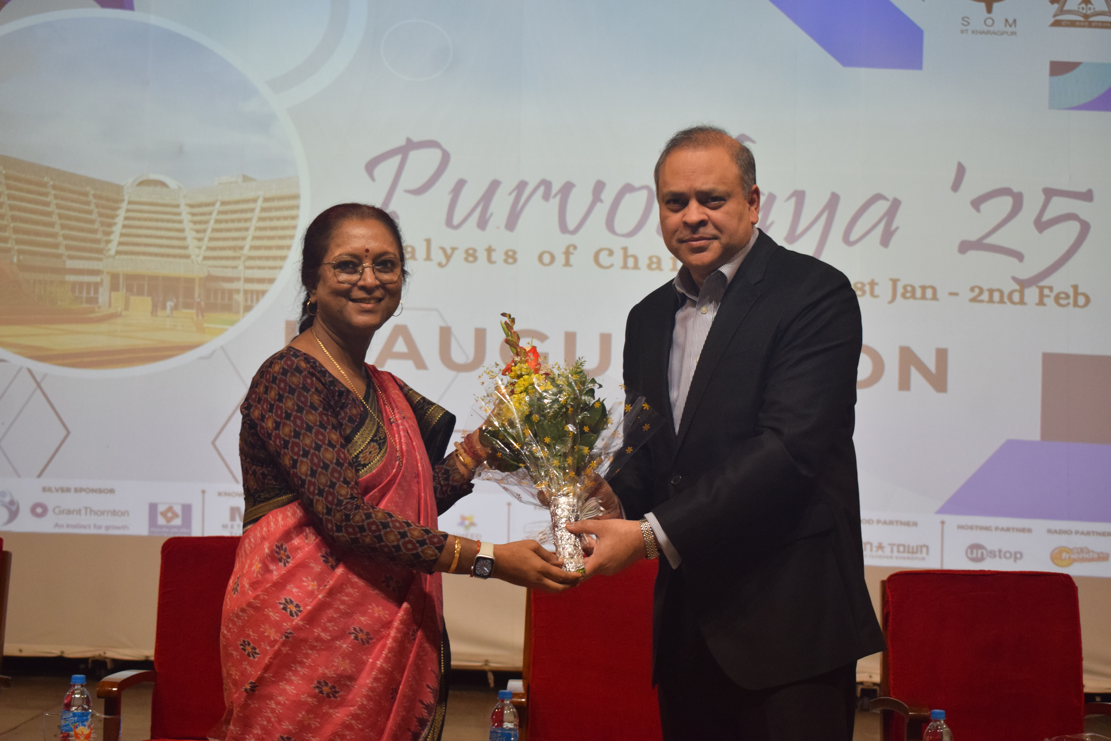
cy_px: 370
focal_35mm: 63
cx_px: 556
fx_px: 1944
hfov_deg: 31.9
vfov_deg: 21.6
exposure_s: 1/60
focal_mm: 42
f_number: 5
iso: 1100
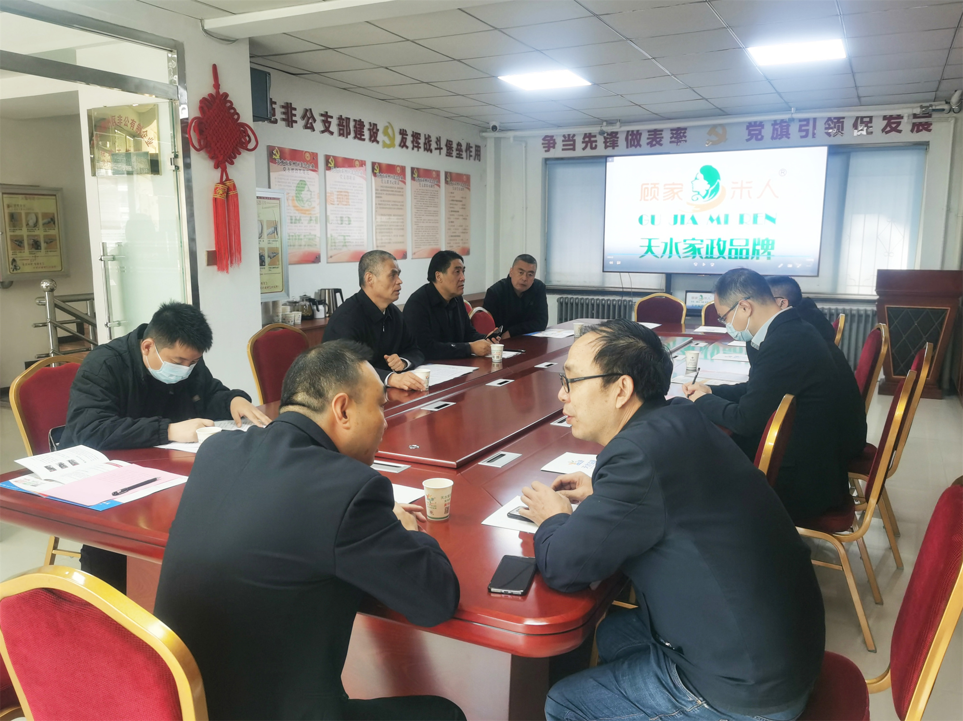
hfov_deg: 65.3
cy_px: 360
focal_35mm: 27
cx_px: 482
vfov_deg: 51.3
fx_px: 751
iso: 100
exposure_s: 1/100
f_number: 1.6
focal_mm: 5.56
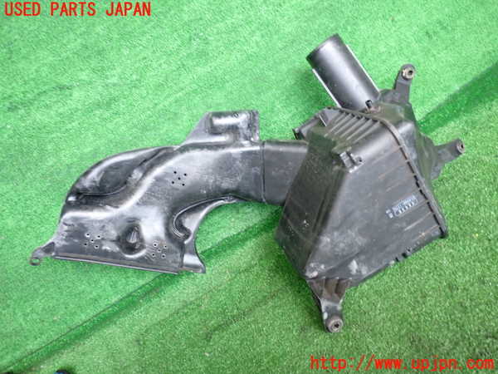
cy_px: 187
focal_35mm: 30
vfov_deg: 46.8
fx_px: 432
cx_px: 249
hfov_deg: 60.0
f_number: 2.3
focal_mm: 5.4
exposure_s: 1/50
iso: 200
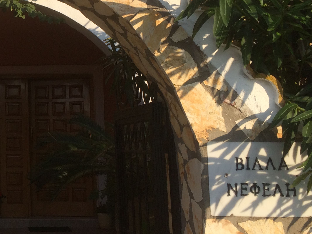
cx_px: -26
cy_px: 80
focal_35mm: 66
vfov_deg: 22.2
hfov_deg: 27.1
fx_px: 595
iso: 32
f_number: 2.2
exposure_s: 1/1325
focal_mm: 4.15
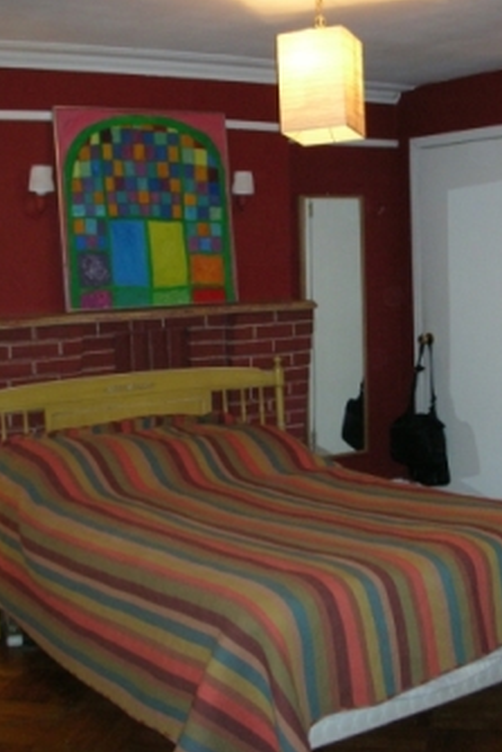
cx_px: 299
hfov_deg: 27.5
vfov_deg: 40.3
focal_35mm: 49
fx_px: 1024
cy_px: 374
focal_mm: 5.8
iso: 200
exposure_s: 1/60.1
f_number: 3
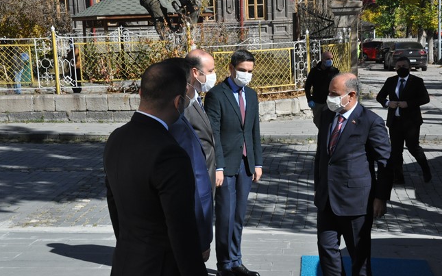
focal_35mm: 77
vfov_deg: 16.9
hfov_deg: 26.8
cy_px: 129
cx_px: 221
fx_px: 927
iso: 1600
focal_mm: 50
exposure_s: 1/800
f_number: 14
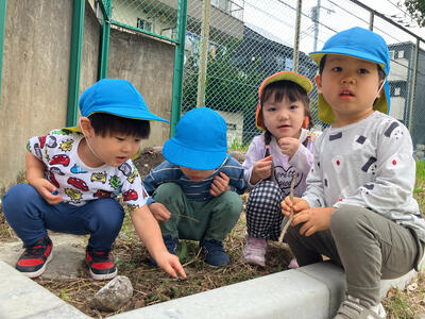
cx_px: 212
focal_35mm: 28
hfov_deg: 63.4
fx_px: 344
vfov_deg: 49.7
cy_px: 160
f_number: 1.8
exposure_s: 1/121
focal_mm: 3.99
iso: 25
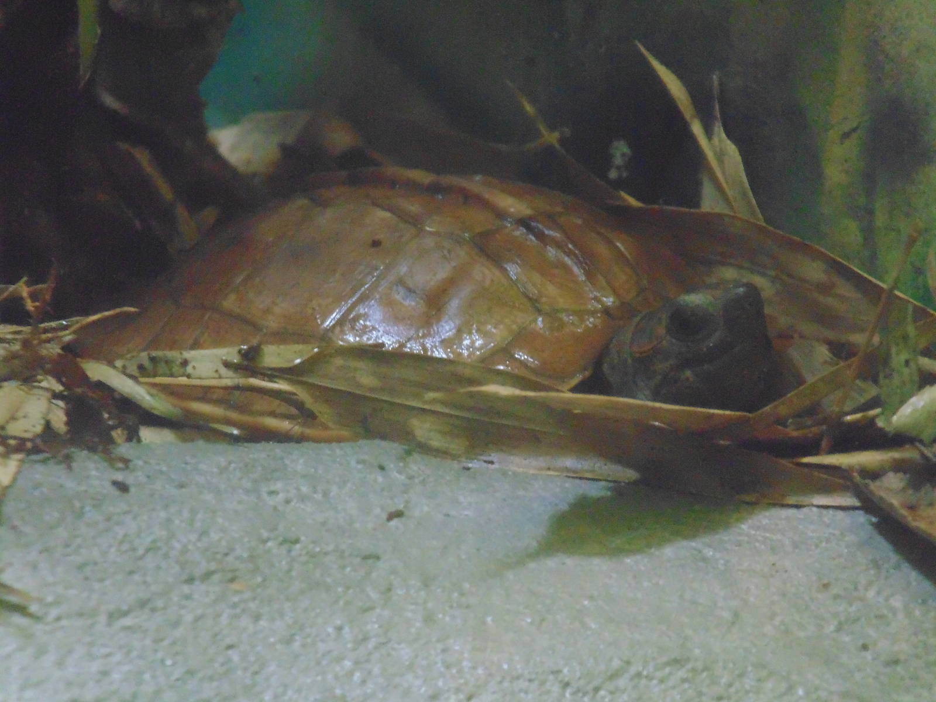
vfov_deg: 4.2
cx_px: 468
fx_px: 9680
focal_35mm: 358
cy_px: 351
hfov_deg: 5.5
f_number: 6
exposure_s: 1/8
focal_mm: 64.1
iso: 800
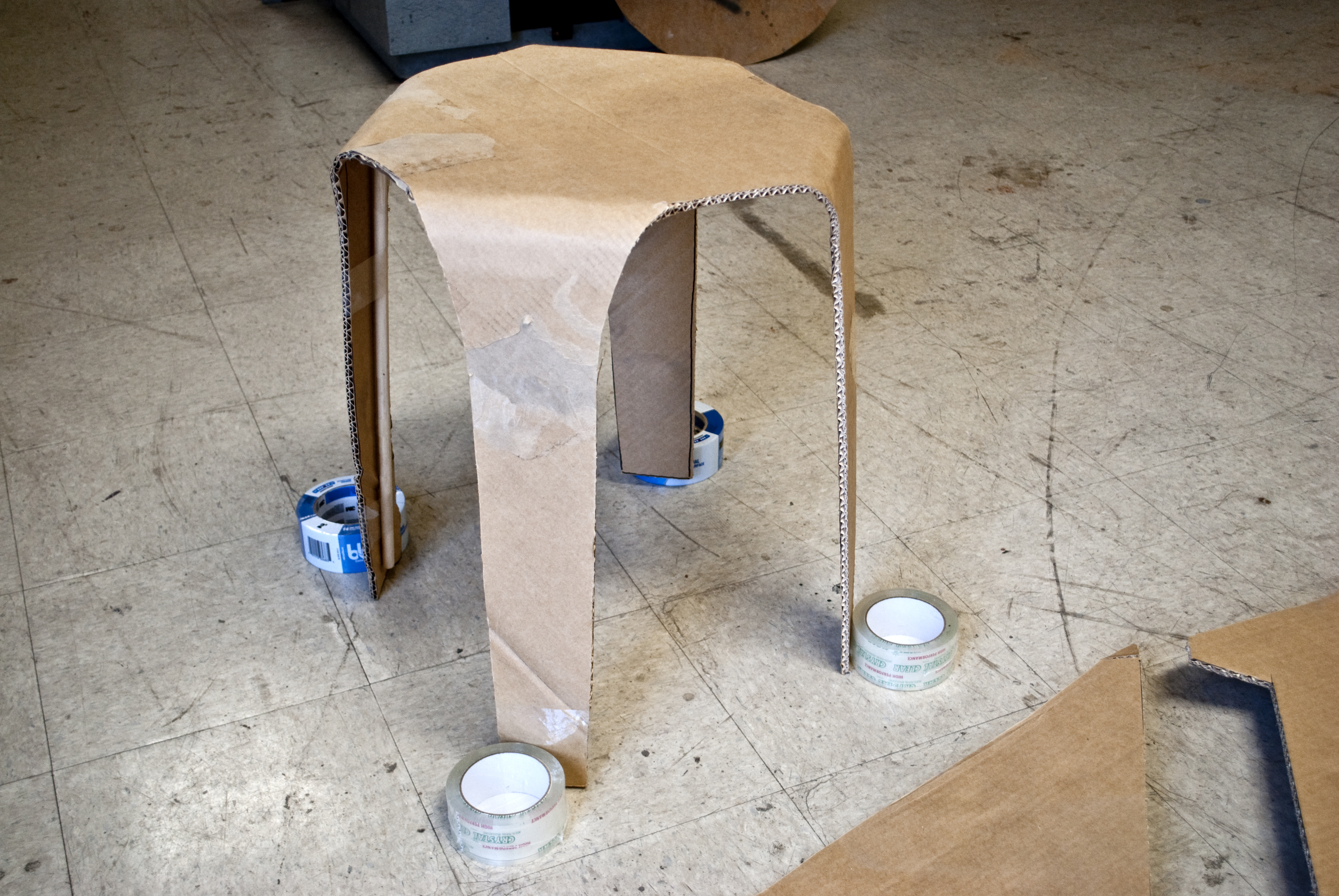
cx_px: 670
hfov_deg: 46.3
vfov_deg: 32.0
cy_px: 448
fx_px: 1564
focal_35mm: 42
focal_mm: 28
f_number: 4.5
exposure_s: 1/80
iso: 200
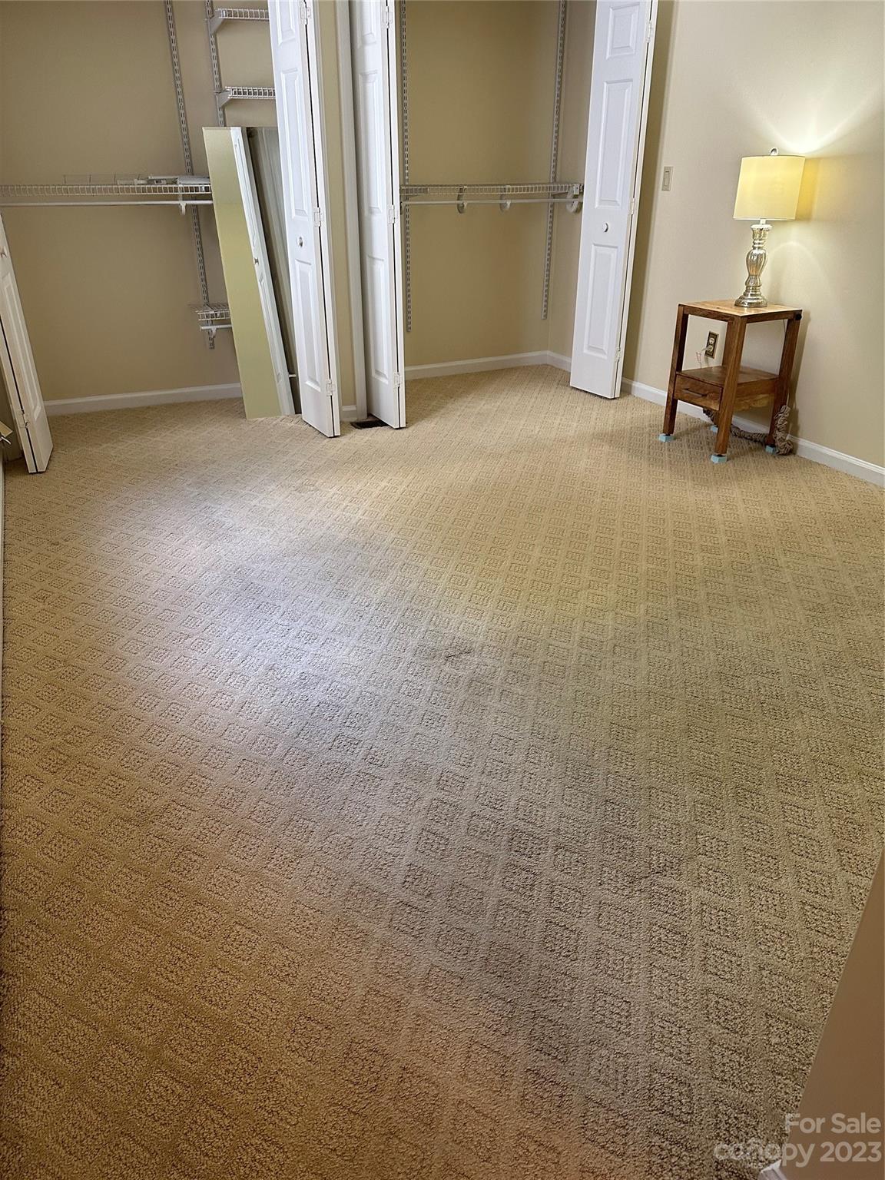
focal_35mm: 24
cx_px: 442
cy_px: 590
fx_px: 818
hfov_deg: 56.8
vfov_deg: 71.6
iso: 200
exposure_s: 1/60
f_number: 1.78
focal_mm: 6.86
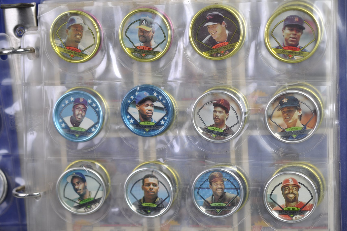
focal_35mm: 60
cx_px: 174
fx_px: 578
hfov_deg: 33.4
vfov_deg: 22.6
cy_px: 116
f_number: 3.5
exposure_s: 1/50
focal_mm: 40
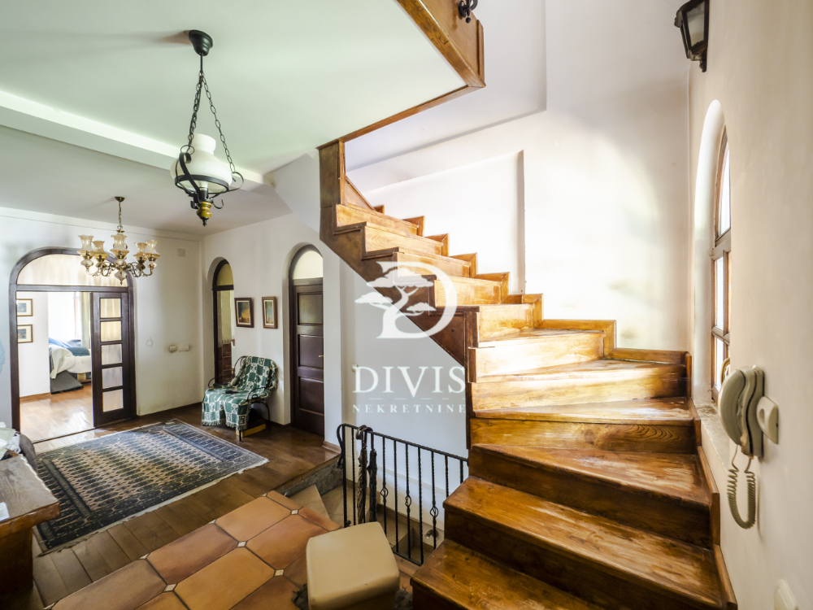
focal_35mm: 14
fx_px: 329
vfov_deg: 85.7
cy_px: 305
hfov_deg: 102.1
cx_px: 406
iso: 400
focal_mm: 7
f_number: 4
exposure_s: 1/6
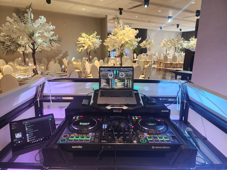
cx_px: 114
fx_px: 151
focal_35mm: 23
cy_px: 85
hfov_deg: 73.9
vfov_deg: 58.9
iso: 320
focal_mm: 6.4
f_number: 1.8
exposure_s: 1/120
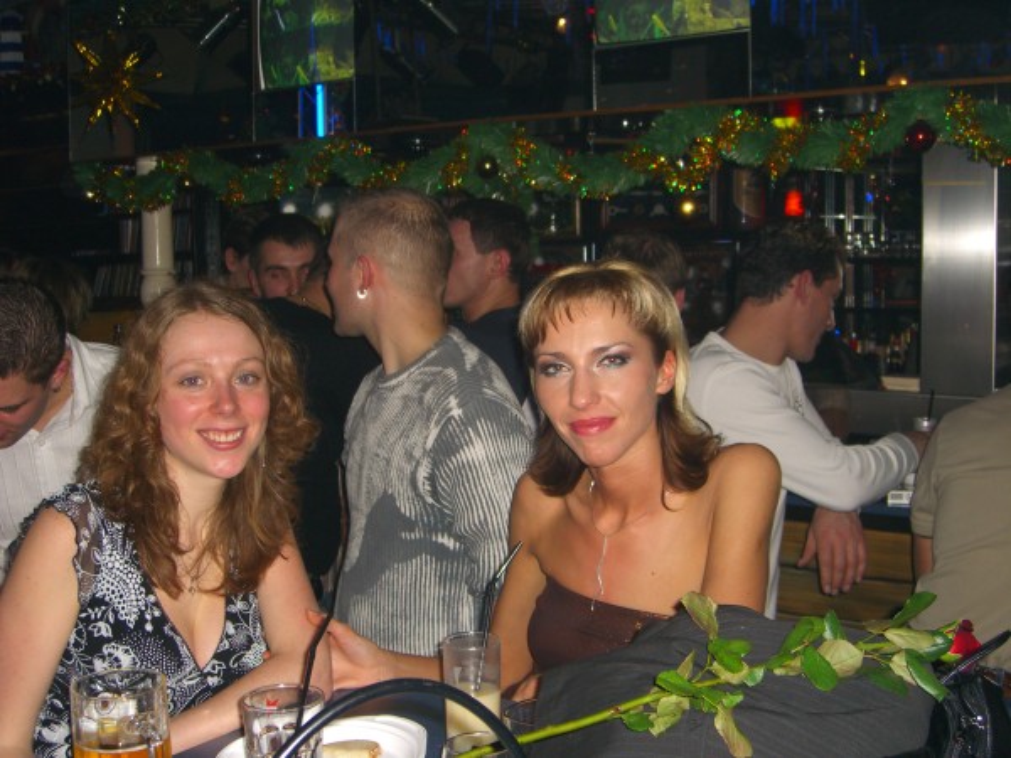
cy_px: 379
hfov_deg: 41.2
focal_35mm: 46
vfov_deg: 31.5
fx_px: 1343
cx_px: 506
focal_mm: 9.5
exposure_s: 1/60
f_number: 3.1
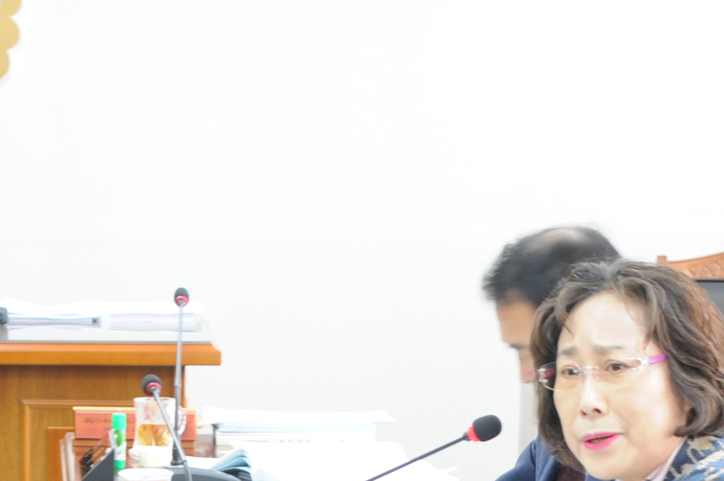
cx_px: 136
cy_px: 584
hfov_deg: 10.9
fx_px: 3793
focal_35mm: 189
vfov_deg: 7.2
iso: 200
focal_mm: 35
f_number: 4.2
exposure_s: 1/6
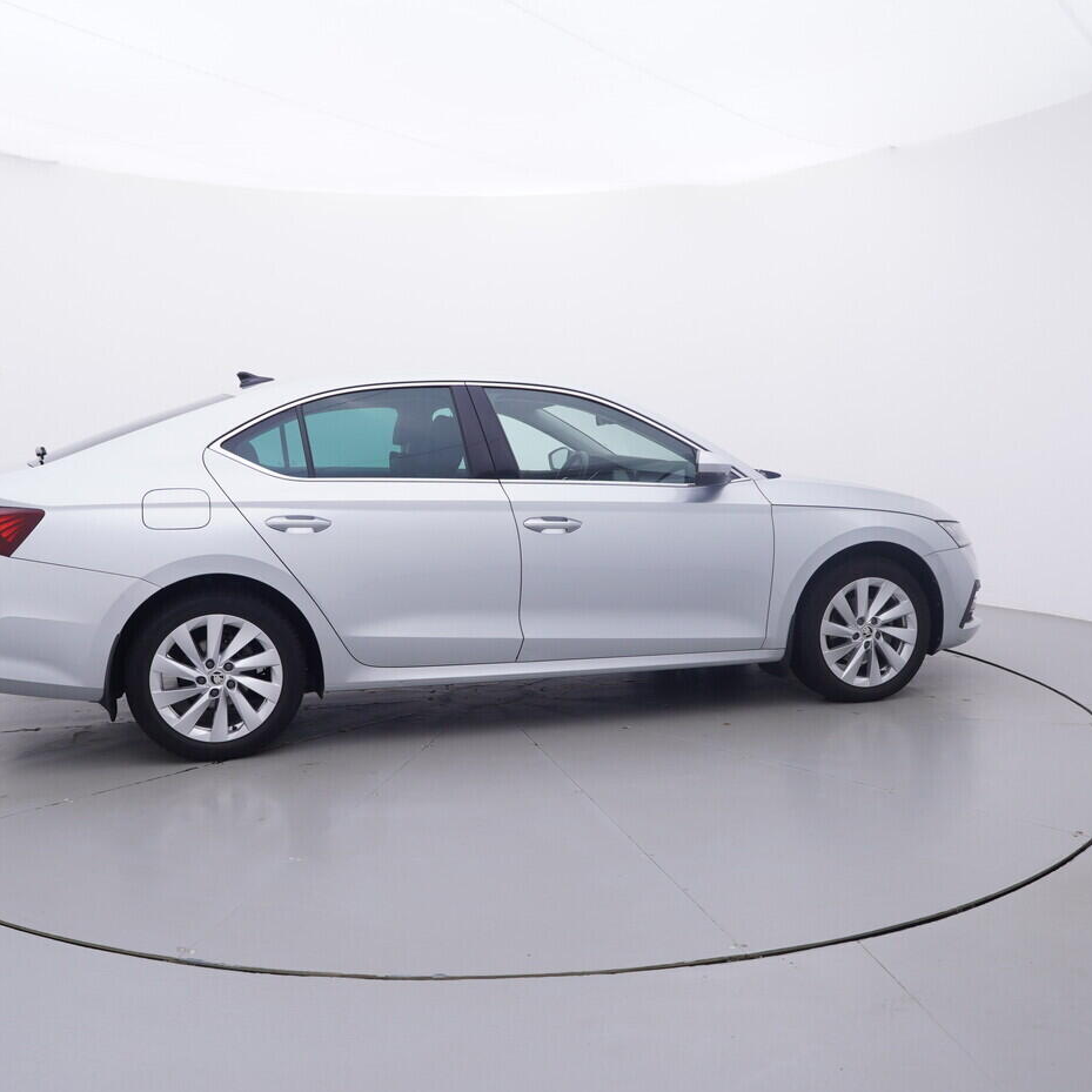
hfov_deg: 54.5
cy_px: 555
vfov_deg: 54.6
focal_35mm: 30
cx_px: 487
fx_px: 1059
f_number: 5
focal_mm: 15
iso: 200
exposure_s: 1/80
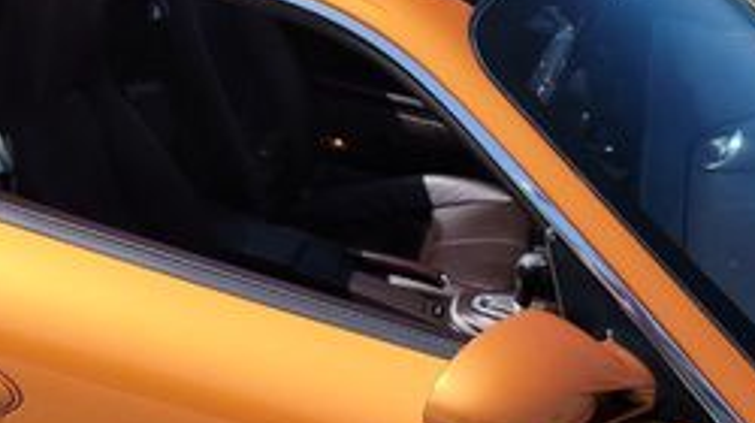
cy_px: 30
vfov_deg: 17.6
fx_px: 1340
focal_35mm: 67
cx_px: 121
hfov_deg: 30.5
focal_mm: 6.7
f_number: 1.8
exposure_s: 1/1105
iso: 16
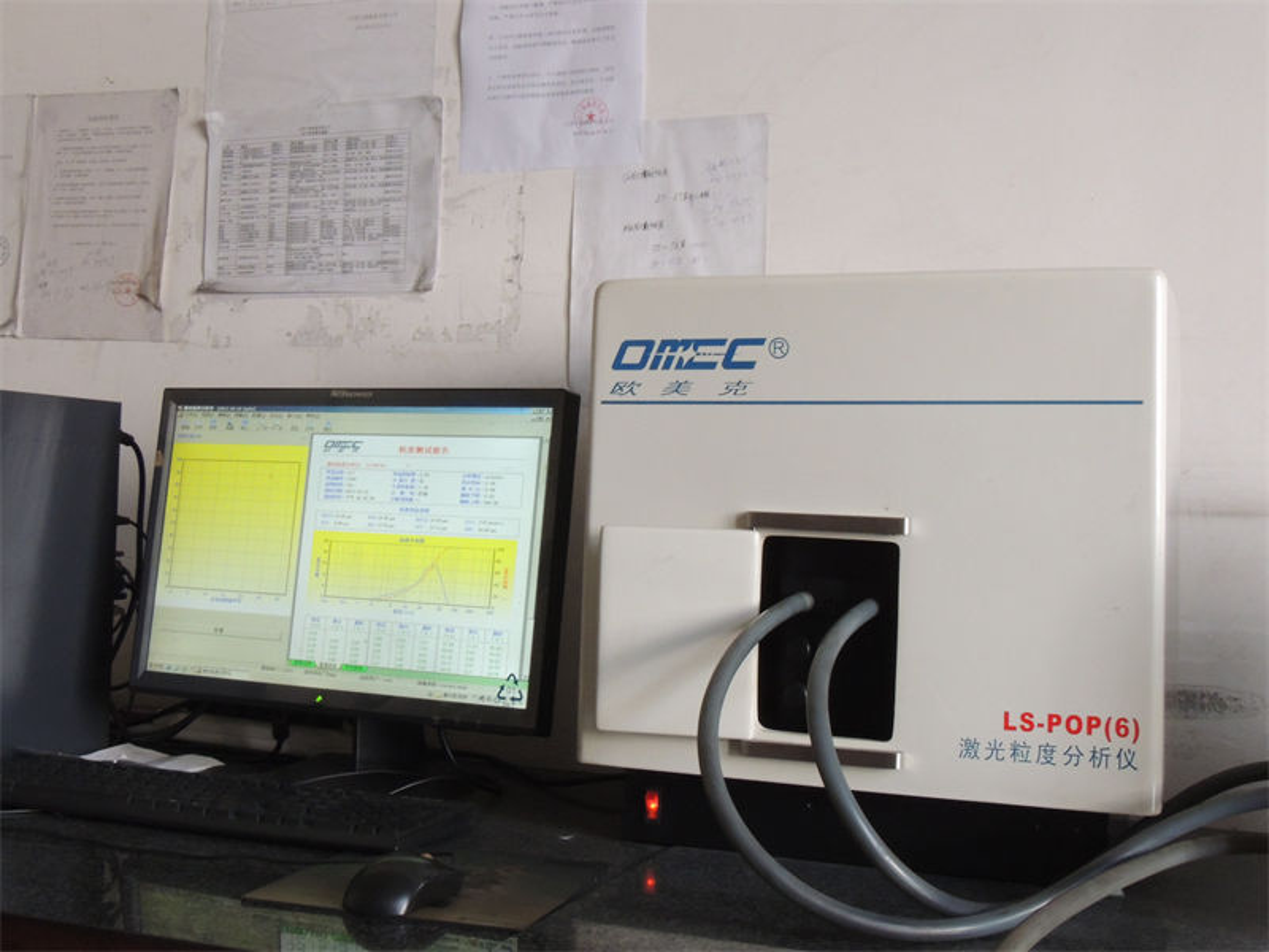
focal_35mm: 43
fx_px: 1576
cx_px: 634
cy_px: 476
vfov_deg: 33.6
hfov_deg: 43.9
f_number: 7.6
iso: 800
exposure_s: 1/10
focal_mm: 7.6
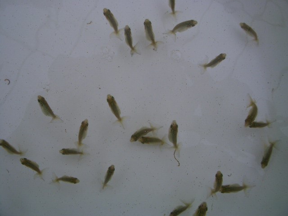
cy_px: 108
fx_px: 291
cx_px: 144
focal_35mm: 35
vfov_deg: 40.7
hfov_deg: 52.6
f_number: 4.3
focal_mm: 5.8
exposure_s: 1/400
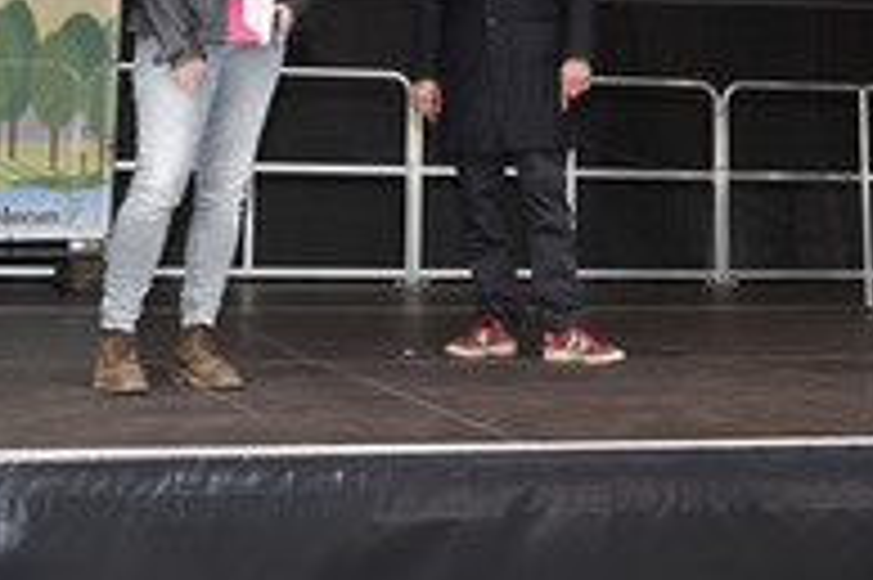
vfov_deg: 18.2
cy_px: -67
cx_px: 344
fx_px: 1744
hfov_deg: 28.0
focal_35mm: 72
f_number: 6.3
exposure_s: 1/160
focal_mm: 31
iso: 200
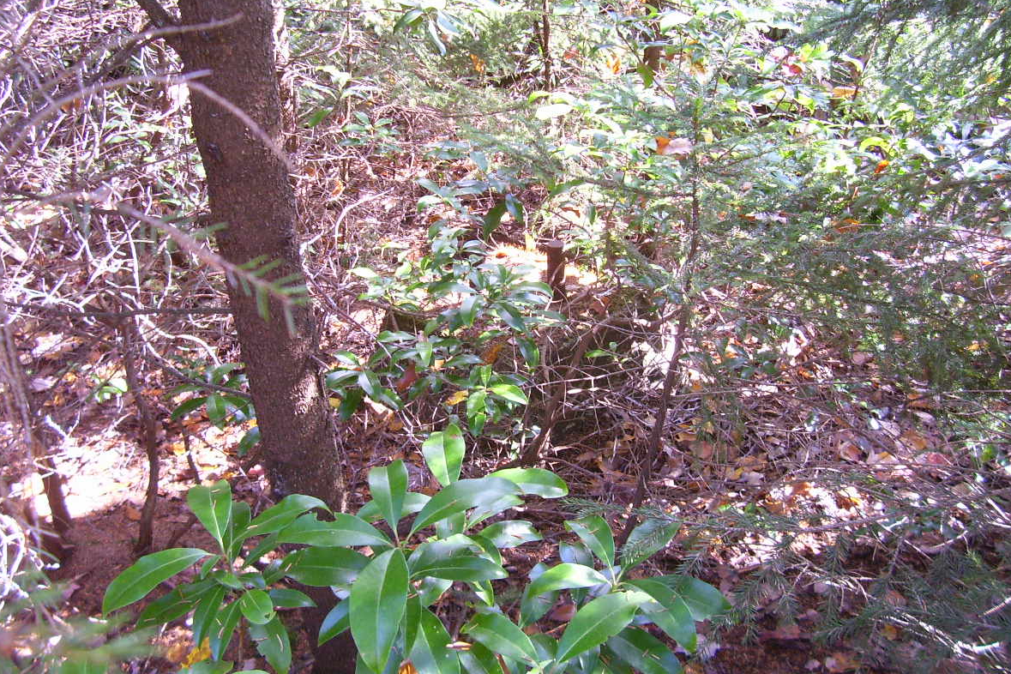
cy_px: 292
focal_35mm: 36
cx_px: 504
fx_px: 1011
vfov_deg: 36.8
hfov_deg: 53.1
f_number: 2.7
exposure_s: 1/20
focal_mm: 5.6
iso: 160
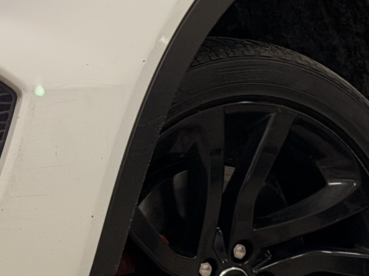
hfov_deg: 9.0
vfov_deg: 6.8
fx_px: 2334
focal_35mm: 219
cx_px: -32
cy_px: 5
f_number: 1.78
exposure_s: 1/120
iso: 80
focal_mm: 6.76
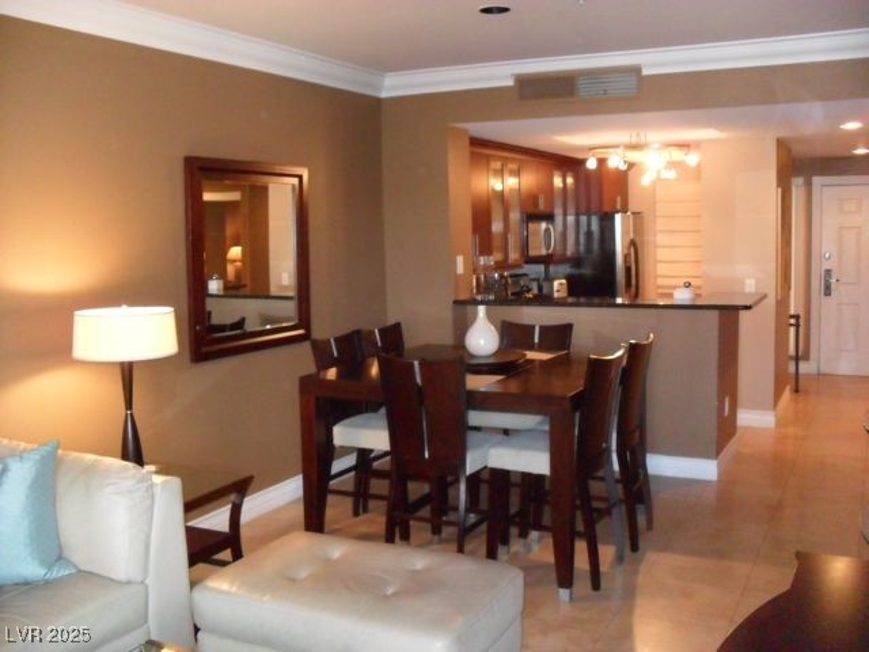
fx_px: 879
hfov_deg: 52.6
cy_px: 326
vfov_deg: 40.7
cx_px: 434
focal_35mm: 35
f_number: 3
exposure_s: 1/45
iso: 480
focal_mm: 6.3
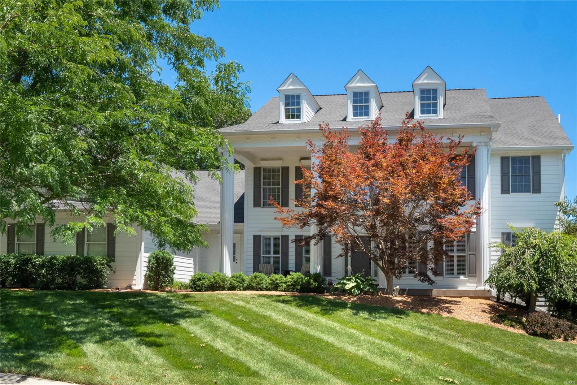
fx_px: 513
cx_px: 288
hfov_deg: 58.7
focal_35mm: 32
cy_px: 192
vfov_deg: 41.1
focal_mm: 16
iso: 400
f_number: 10
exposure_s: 1/250
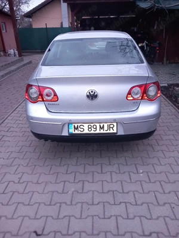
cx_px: 90
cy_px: 119
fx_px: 186
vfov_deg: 65.3
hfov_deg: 51.4
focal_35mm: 27
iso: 125
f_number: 1.8
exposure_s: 1/50
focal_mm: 4
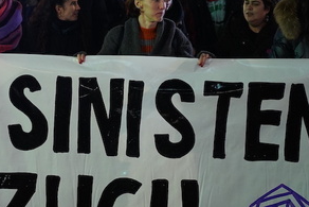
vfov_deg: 15.7
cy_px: 61
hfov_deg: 23.0
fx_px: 747
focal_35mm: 87
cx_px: 52
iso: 3200
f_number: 1.8
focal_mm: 35
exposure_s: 1/160
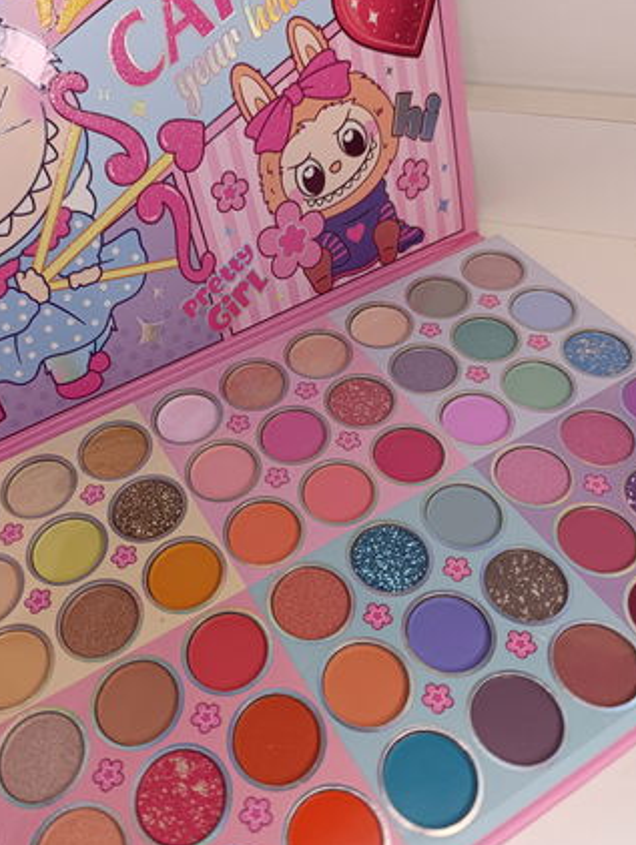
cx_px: 265
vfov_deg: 61.6
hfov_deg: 48.1
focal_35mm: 29
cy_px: 408
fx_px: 709
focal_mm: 6.14
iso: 250
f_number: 1.6
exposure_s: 1/100
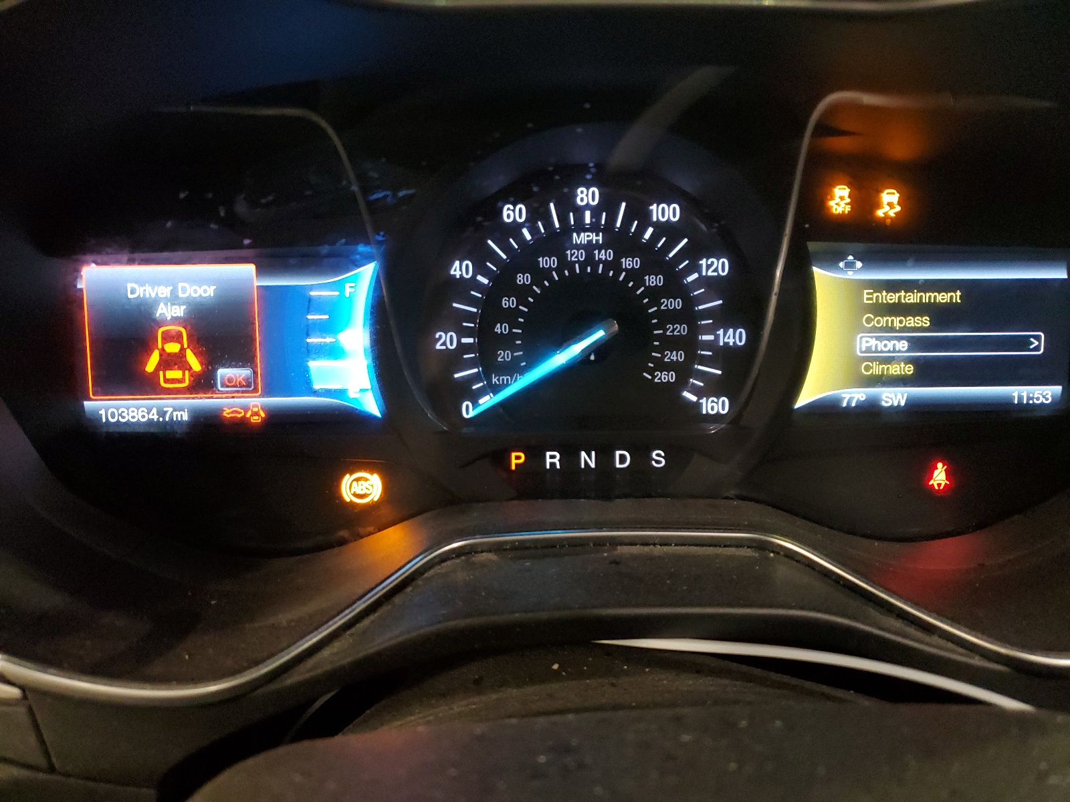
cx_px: 535
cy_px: 401
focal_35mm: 26
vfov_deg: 53.1
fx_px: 804
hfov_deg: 67.3
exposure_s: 1/15
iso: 375
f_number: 1.5
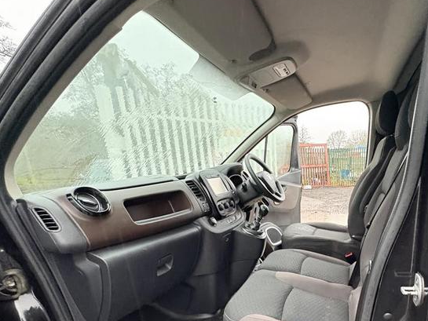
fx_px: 284
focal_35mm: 23
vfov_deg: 55.2
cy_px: 252
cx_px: 287
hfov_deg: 71.6
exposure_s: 1/50
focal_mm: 2.22
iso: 1000
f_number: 2.2
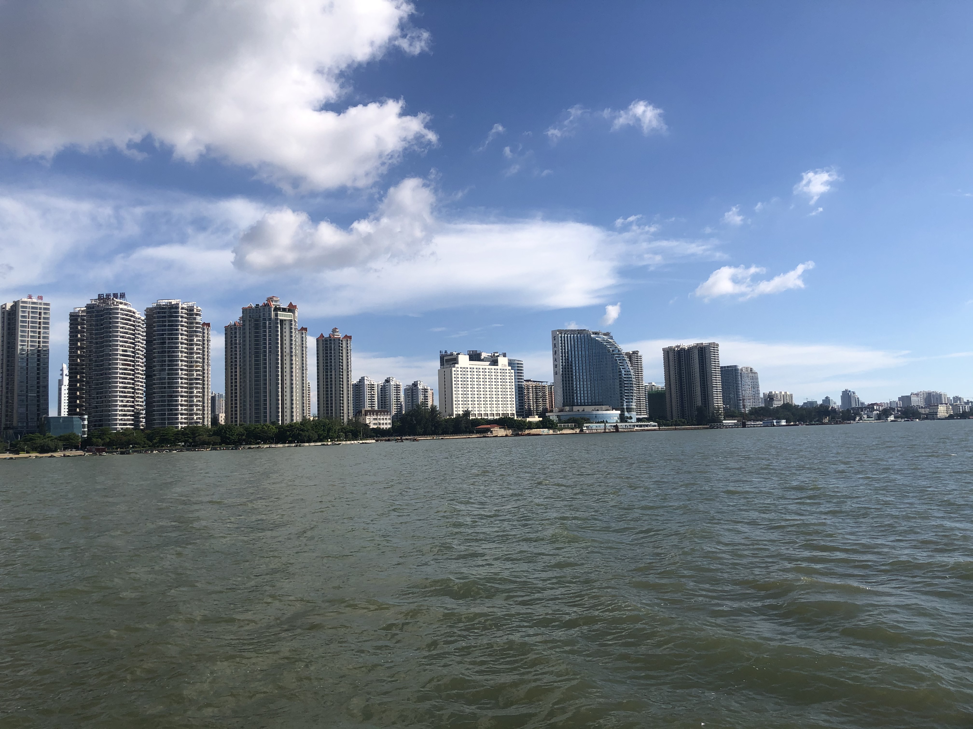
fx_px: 787
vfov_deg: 49.7
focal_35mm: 28
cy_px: 364
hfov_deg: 63.4
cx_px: 486
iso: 20
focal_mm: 3.99
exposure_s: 1/3205
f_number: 1.8
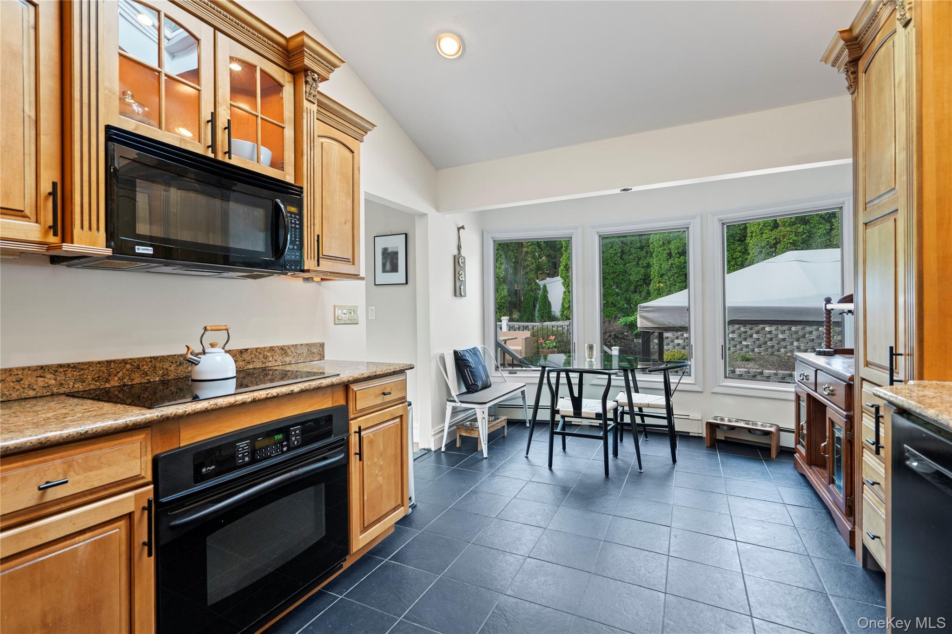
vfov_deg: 73.7
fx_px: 423
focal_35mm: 16
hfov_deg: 96.7
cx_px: 476
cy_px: 317
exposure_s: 1/10
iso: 400
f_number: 5.6
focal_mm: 16
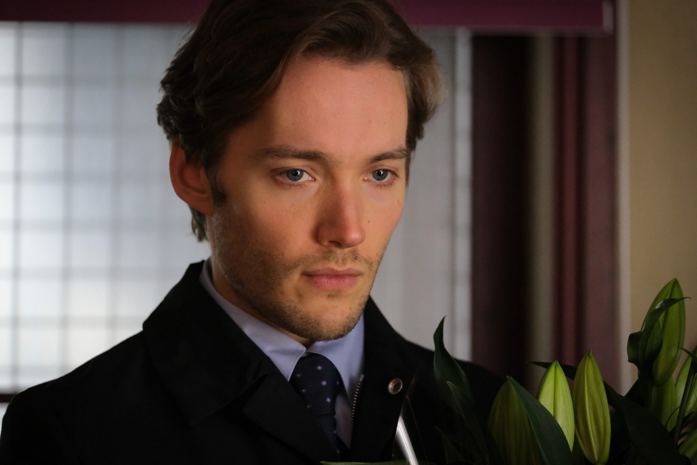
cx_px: 348
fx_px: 3601
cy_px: 232
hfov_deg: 11.1
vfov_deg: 7.4
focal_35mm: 186
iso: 8000
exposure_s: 1/125
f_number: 2.8
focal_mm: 124.3
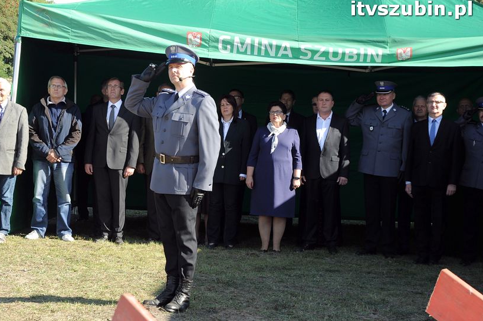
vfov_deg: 16.8
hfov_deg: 25.1
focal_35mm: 81
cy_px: 157
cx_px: 233
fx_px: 1085
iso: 400
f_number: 8
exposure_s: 1/250
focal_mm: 52
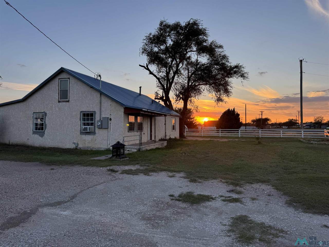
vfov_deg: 56.8
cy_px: 124
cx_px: 164
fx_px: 228
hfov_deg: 71.6
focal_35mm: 24
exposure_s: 1/693
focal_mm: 6.76
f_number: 1.78
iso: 80
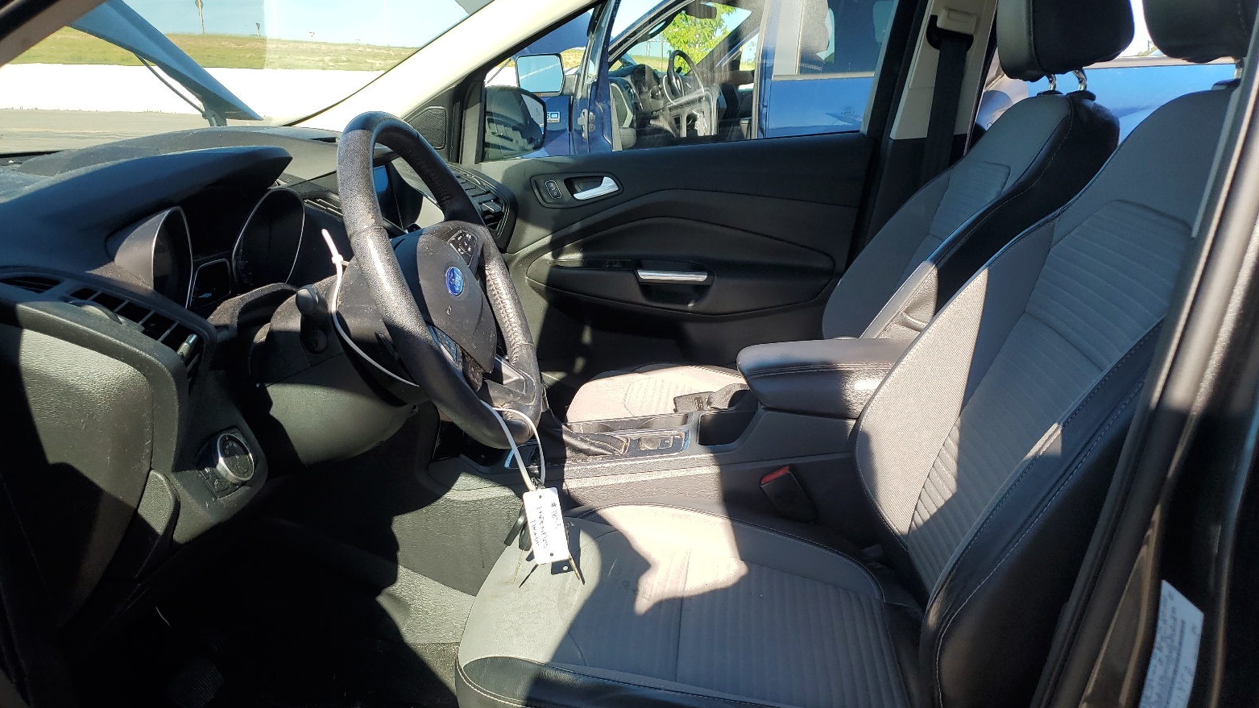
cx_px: 615
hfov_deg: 66.1
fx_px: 968
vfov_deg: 39.8
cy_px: 460
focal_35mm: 29
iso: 50
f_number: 1.5
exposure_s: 1/1111
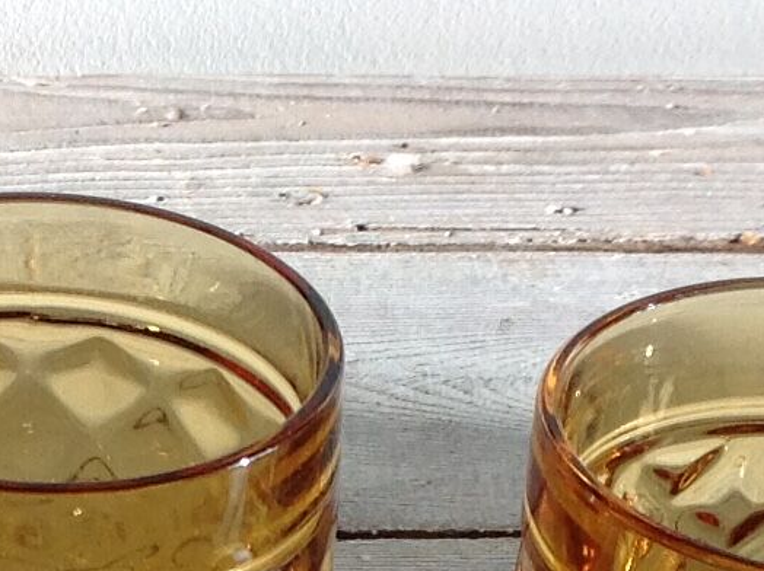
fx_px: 3815
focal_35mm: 173
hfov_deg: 11.3
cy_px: 1049
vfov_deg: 8.2
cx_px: 42
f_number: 2.4
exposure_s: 1/378
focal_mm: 4.28
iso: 50
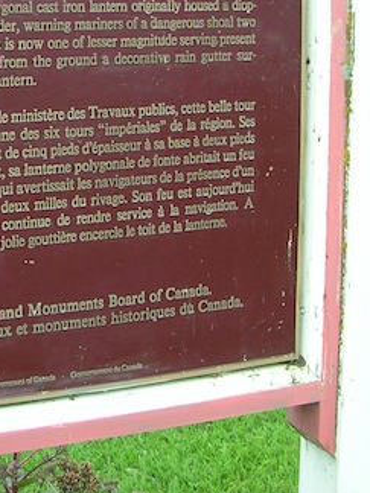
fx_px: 1069
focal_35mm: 75
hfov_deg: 19.3
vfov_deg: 25.3
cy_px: 61
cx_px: 43
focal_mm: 5.8
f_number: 2.8
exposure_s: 1/146
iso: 50
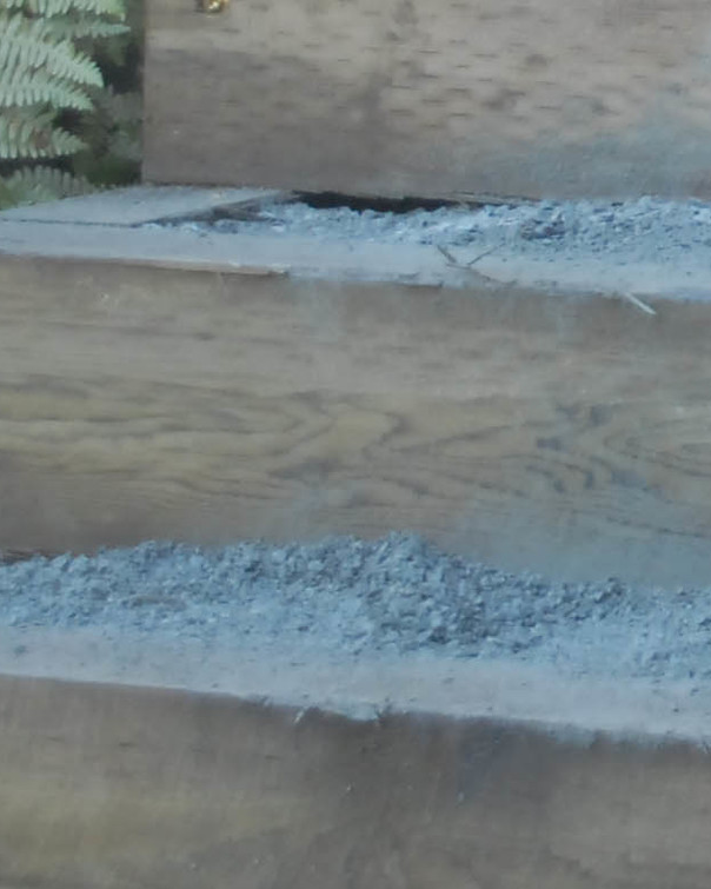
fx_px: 5322
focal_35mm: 202
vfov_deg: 9.4
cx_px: 1291
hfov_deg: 7.4
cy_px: -128
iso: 640
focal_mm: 29
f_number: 4.5
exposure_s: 1/80
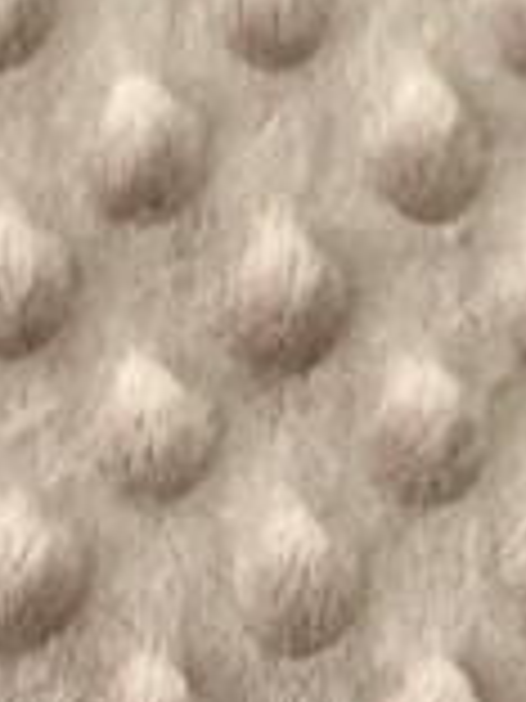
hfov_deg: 6.4
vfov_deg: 9.8
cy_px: 698
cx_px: -1367
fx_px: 4052
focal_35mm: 200
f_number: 1.8
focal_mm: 4.25
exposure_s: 1/60
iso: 250
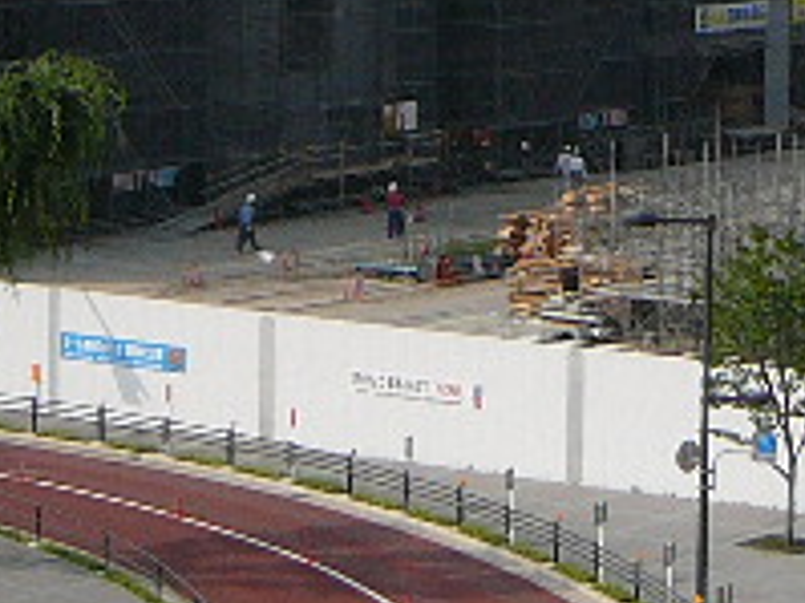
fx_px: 4555
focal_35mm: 196
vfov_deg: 7.5
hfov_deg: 10.1
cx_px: 97
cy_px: -186
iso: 80
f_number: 5.6
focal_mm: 7.3
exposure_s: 1/400
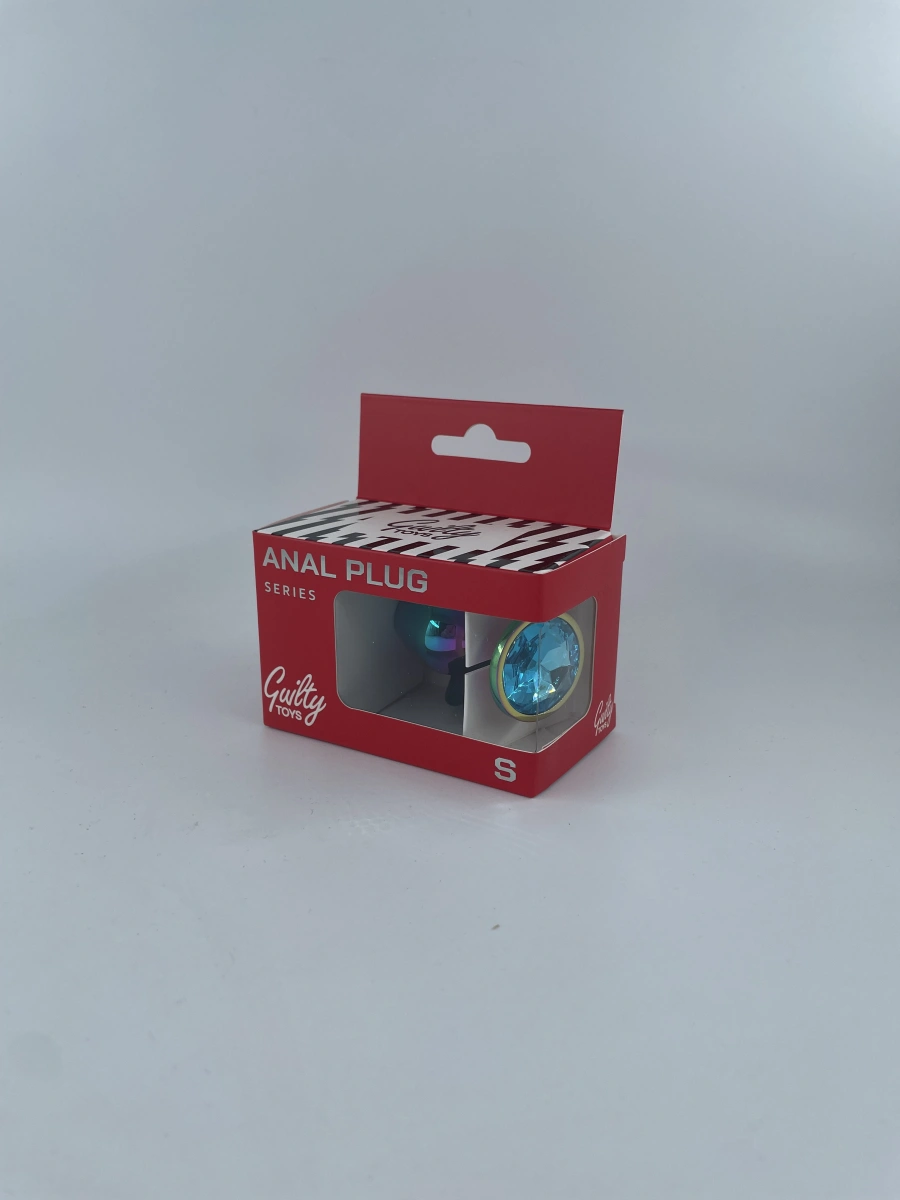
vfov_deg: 67.3
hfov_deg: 53.1
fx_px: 901
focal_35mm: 26
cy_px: 600
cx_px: 450
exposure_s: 1/2020
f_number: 1.6
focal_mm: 4.2
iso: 32
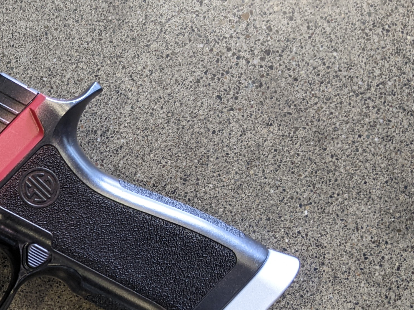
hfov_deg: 24.1
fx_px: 873
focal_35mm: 73
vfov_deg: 19.9
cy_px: 253
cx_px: -92
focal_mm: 4.44
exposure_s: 1/24
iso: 68
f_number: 1.8
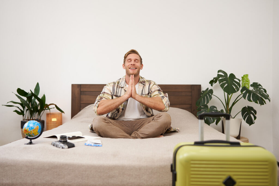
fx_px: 271
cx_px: 140
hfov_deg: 54.4
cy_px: 93
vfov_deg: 37.9
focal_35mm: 35
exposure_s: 1/100
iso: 160
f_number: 2
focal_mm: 35
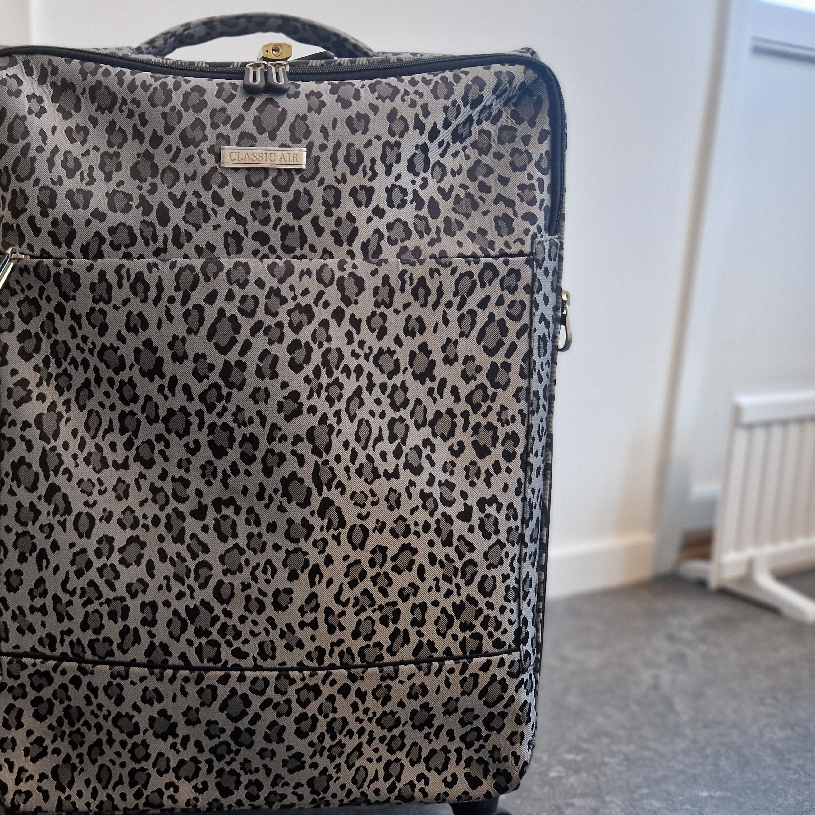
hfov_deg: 50.9
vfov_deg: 52.5
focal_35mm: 31
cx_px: 229
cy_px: 424
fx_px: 826
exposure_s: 1/33
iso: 500
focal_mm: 5.4
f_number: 1.8
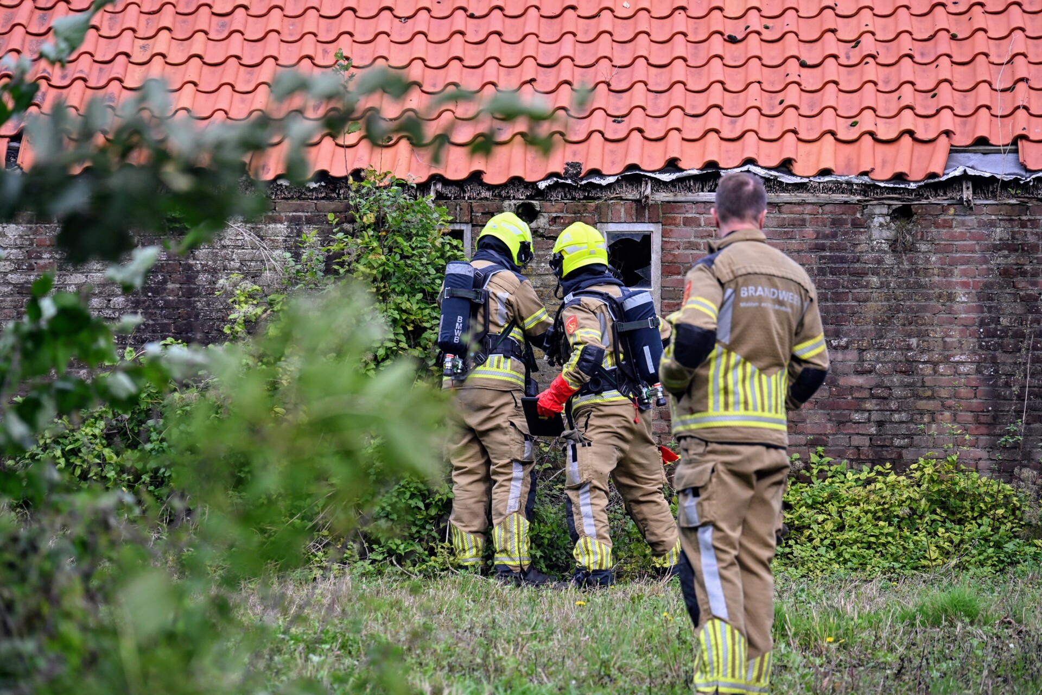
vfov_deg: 6.9
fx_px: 5788
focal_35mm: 200
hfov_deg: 10.3
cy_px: 348
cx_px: 521
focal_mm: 200
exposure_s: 1/400
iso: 400
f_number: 7.1
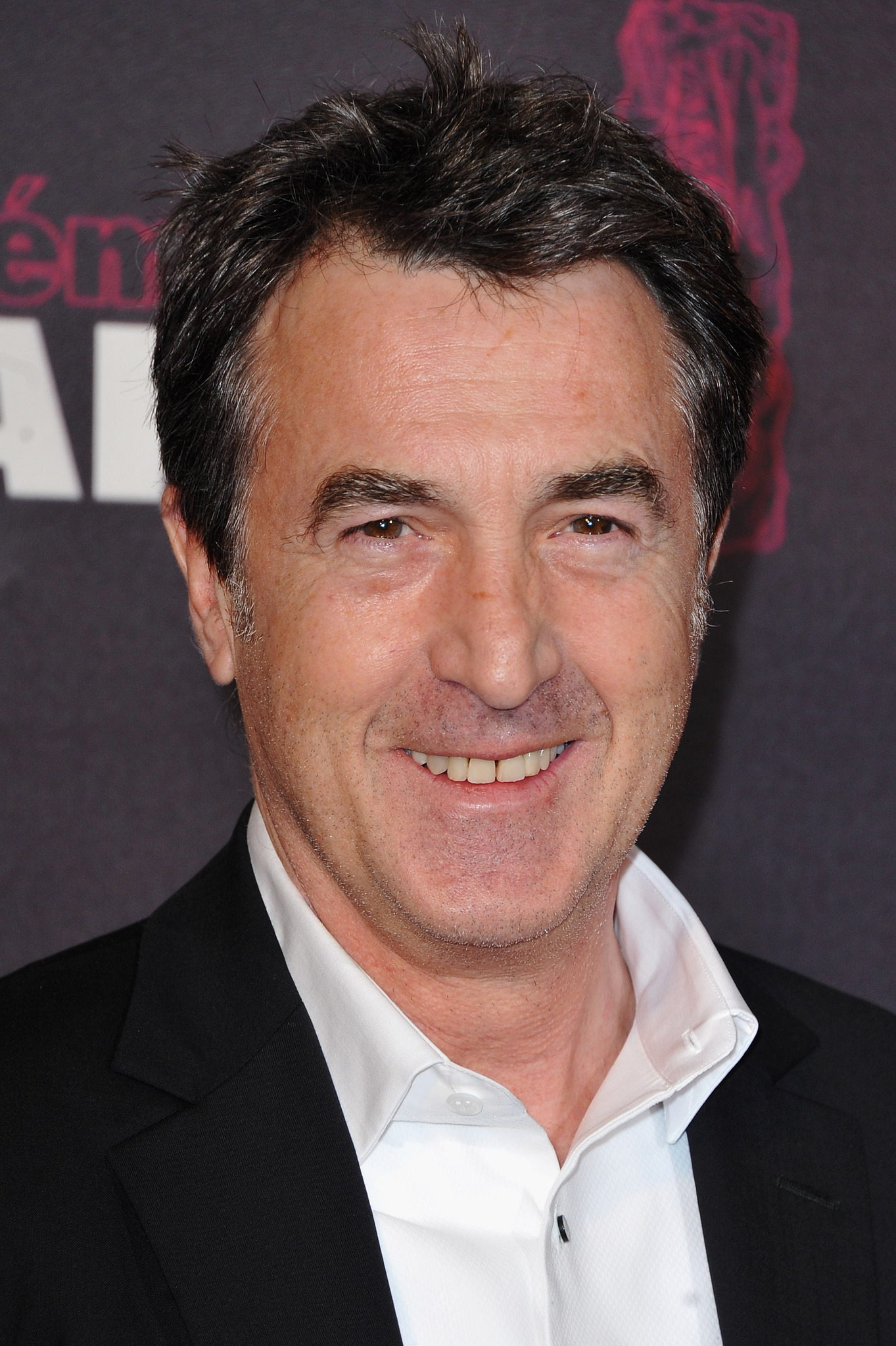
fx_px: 8596
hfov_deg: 6.0
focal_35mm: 230
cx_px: 448
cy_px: 673
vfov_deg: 9.0
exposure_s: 1/200
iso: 640
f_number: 7.1
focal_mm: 230
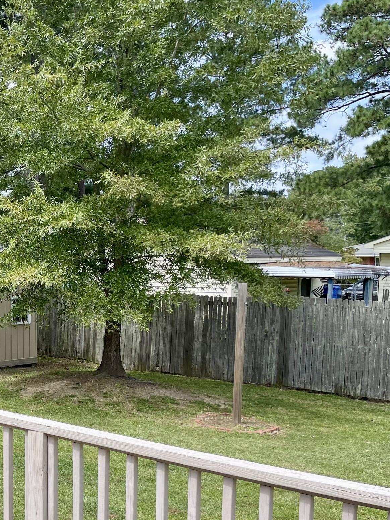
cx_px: -107
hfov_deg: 25.4
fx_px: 751
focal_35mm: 50
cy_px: 339
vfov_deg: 37.8
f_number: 1.6
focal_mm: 4.2
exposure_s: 1/1667
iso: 32
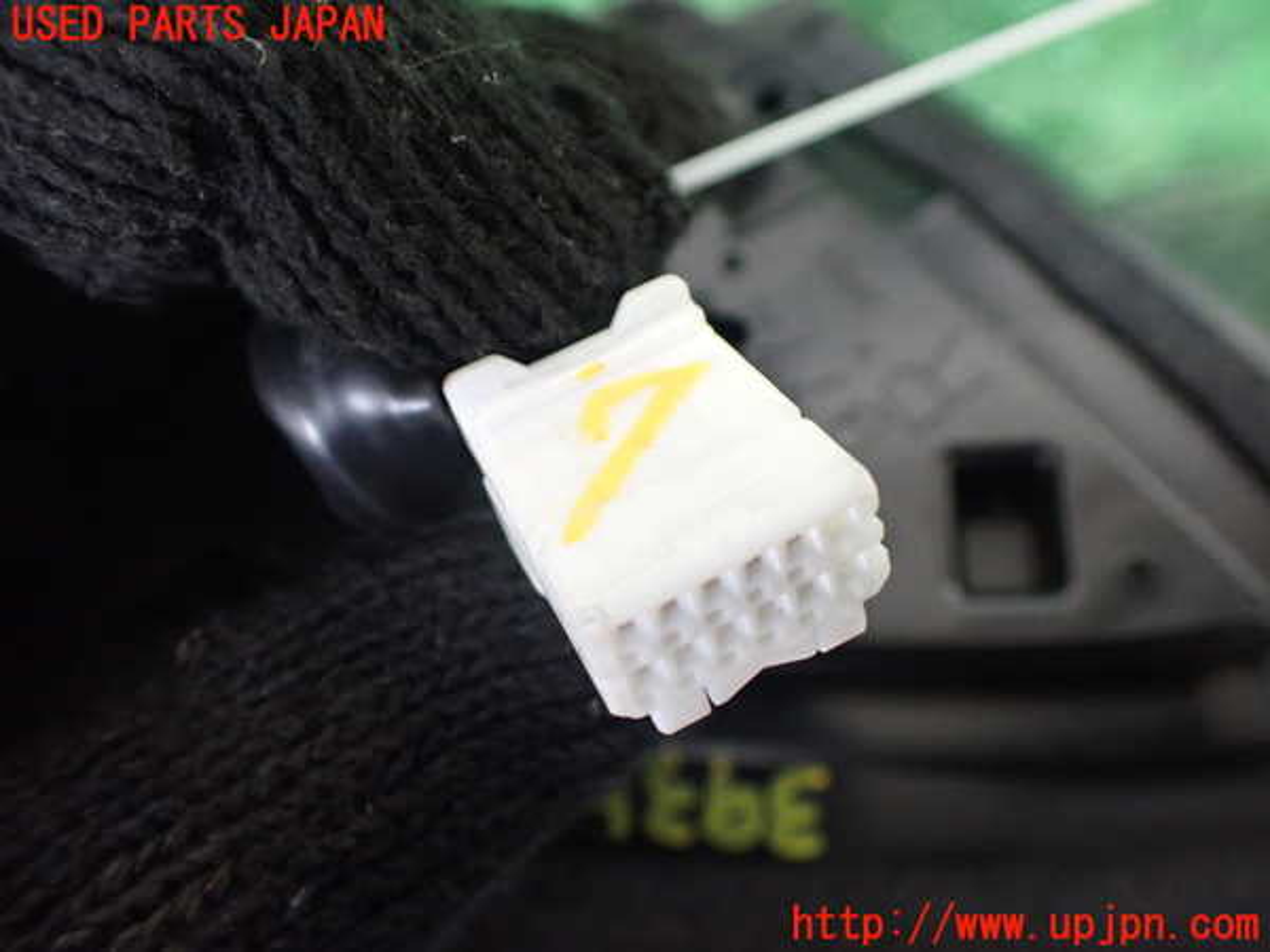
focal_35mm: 30
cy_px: 476
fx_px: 1101
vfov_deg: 46.8
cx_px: 635
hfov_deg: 60.0
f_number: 2.3
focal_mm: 5.4
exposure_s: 1/100
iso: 800
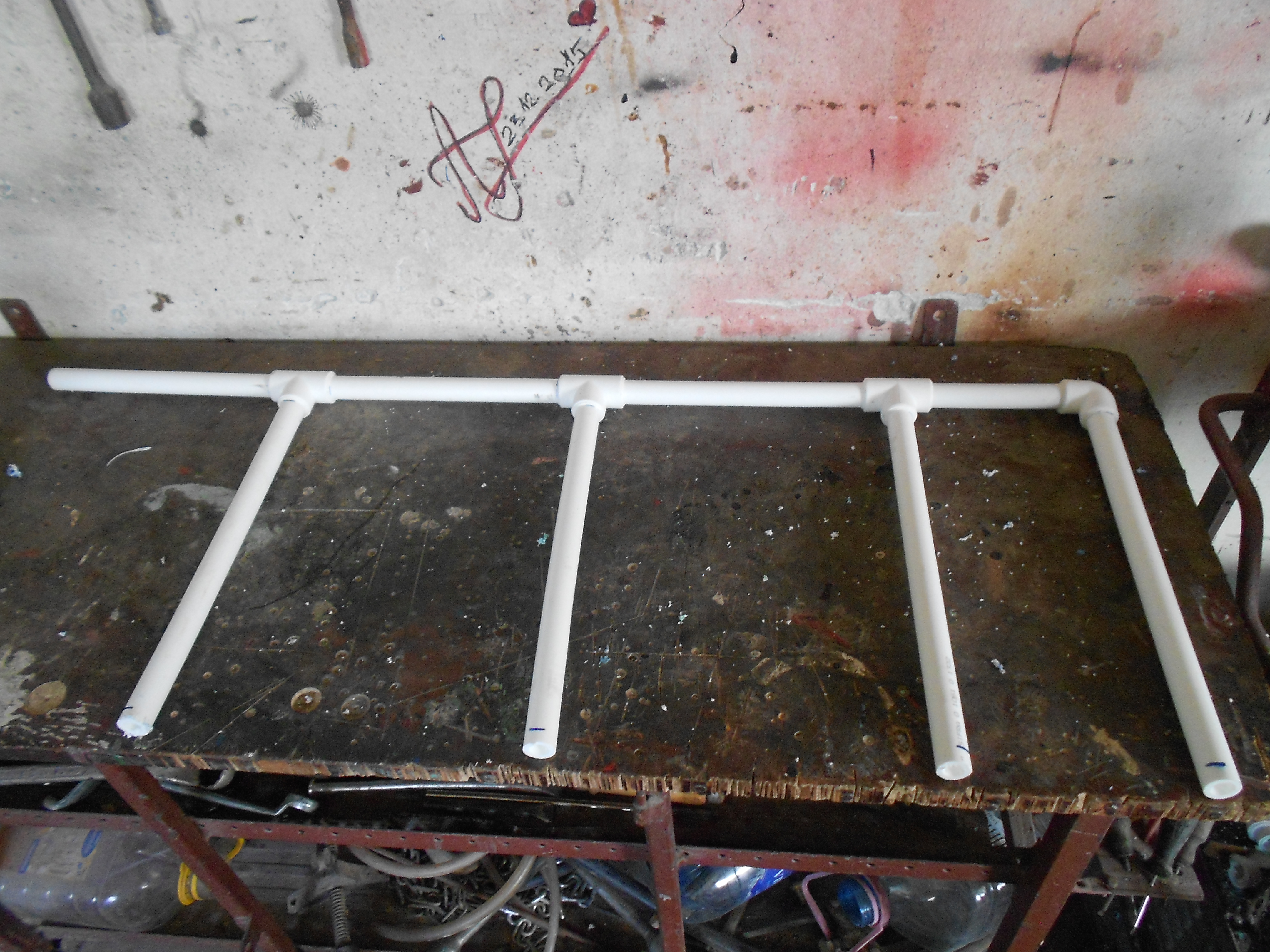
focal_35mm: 26
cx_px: 635
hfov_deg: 67.3
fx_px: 954
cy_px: 476
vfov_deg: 53.1
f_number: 3.2
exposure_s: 1/25
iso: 400
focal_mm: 4.6
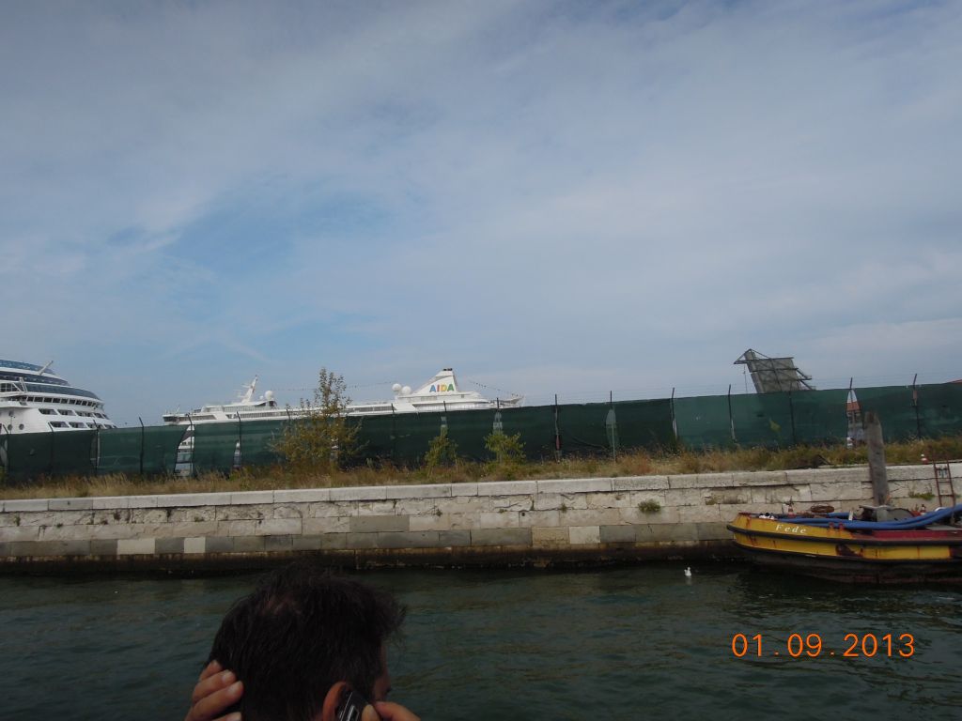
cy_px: 360
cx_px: 481
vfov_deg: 56.8
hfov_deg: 71.6
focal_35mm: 24
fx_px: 667
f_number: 5.6
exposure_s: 1/1250
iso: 160
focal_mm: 4.3
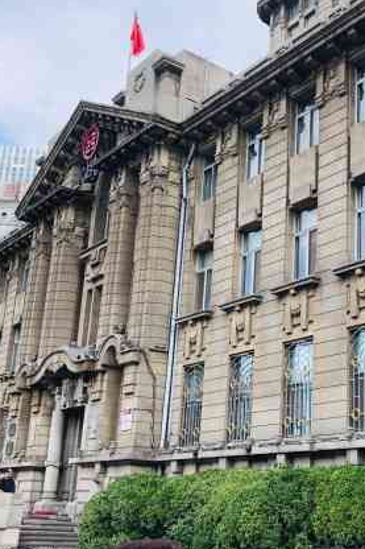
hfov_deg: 26.8
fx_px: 746
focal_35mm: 49
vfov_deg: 40.4
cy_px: 279
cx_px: 307
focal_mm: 4
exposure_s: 1/281
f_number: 1.8
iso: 20
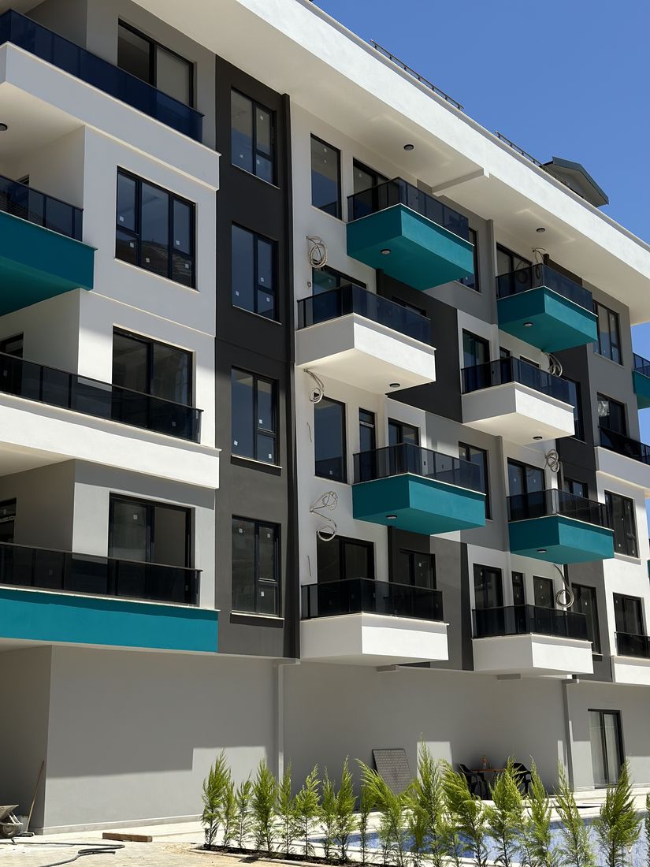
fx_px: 1202
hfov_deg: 30.3
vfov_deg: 39.7
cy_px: 434
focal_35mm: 48
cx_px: 325
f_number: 1.78
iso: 100
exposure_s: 1/8197
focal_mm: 6.86
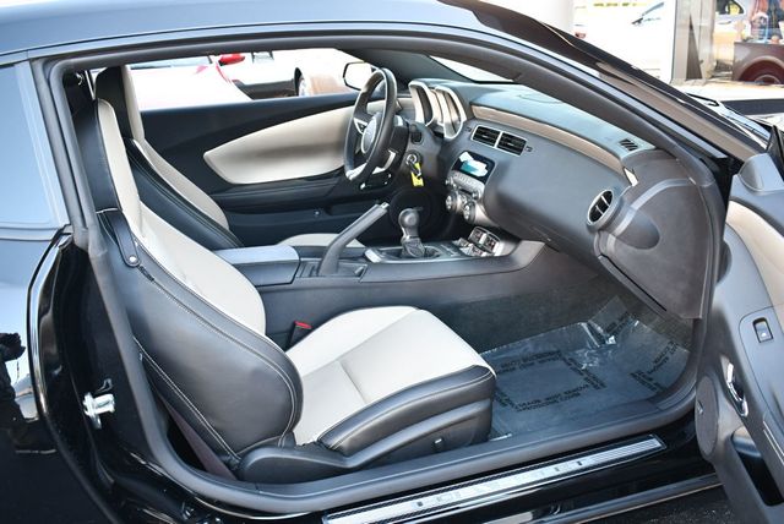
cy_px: 262
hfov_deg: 53.1
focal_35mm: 36
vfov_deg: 36.9
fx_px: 785
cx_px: 392
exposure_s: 1/160
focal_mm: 18
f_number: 3.5
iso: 800
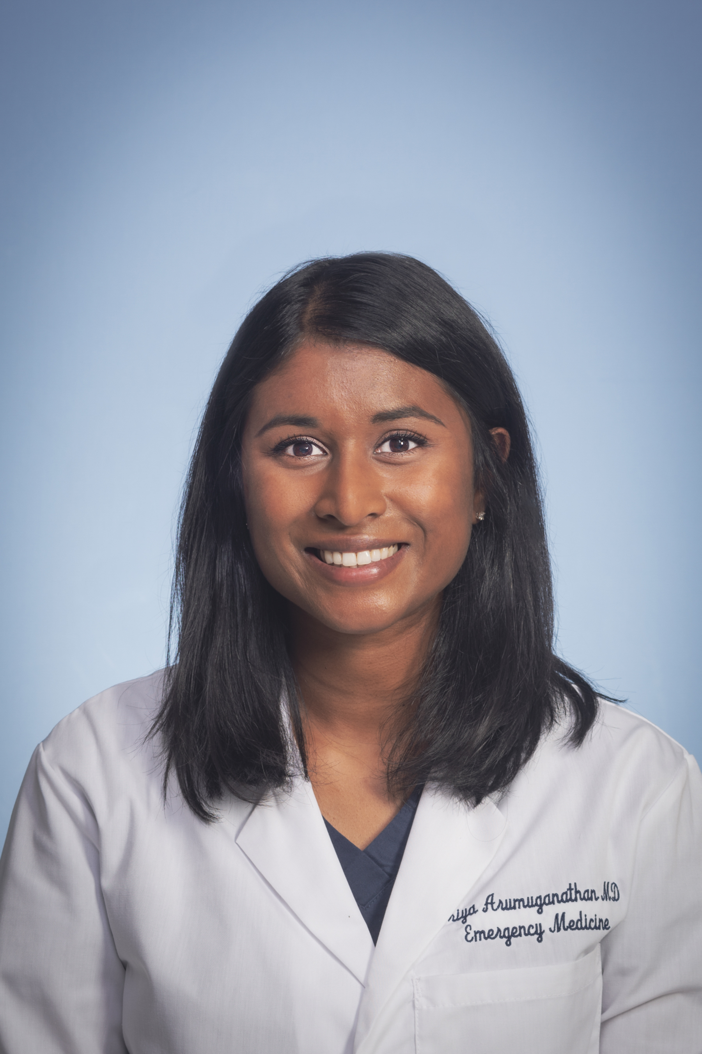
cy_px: 527
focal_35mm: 86
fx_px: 2515
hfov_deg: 15.9
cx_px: 351
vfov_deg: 23.6
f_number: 8
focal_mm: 86
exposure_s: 1/200
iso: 64
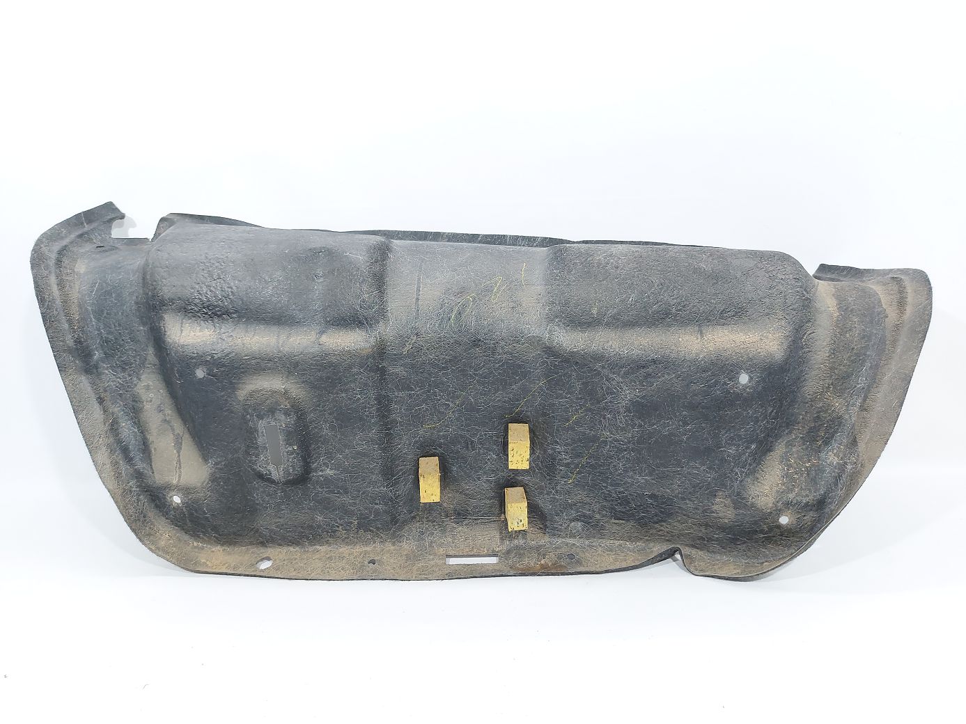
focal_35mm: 24
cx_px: 483
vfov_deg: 56.8
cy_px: 362
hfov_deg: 71.6
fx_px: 670
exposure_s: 1/50
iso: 100
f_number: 1.8
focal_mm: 5.23
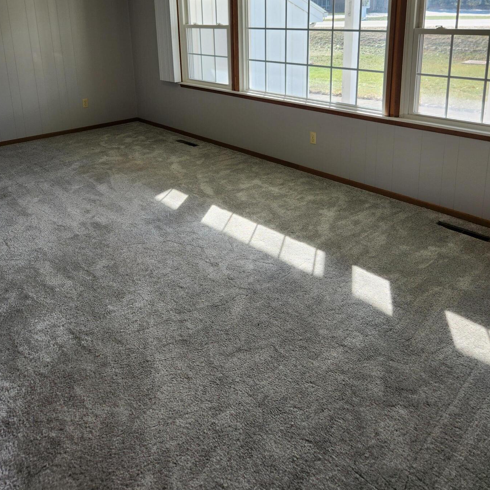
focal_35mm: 30
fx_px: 480
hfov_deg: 54.0
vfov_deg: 52.3
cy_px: 141
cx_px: 244
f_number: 1.8
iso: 20
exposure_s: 1/130
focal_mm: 5.4
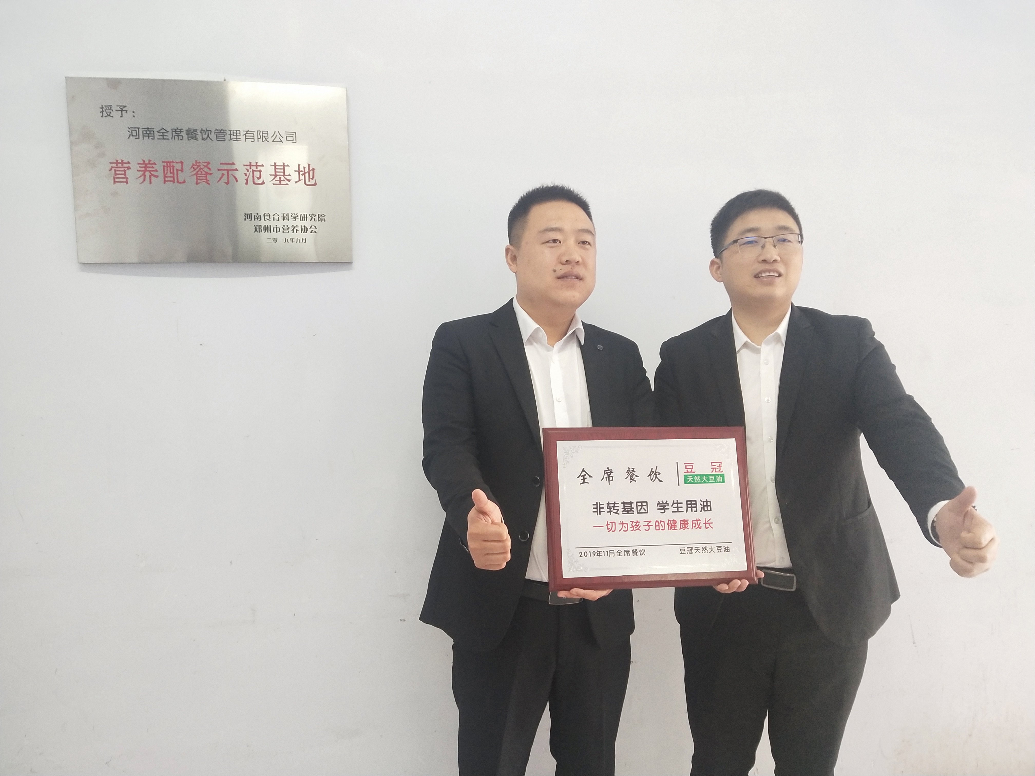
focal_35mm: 30
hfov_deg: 60.0
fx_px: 897
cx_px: 518
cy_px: 388
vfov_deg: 46.8
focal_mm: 3.95
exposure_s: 1/50
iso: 417
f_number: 1.8
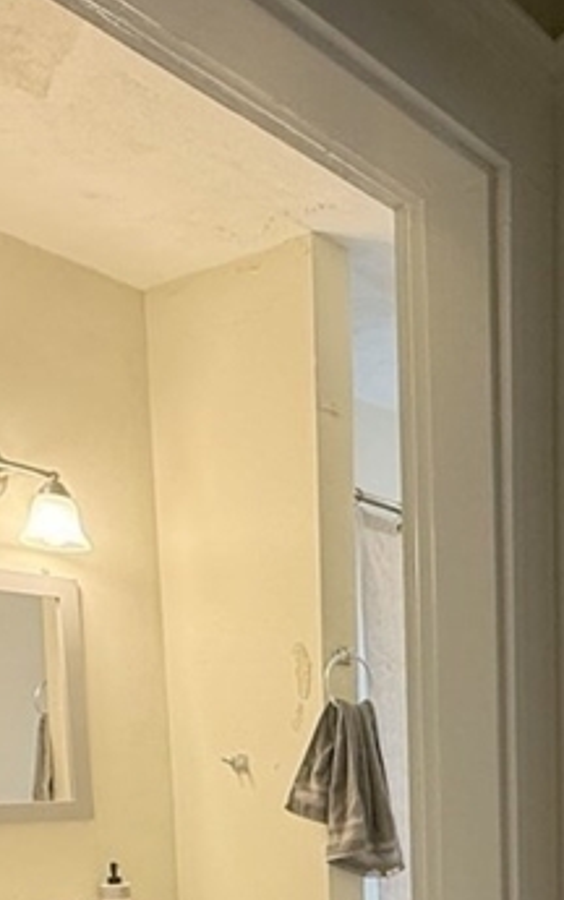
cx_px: 595
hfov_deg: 27.2
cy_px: 913
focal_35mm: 44
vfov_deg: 39.5
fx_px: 1081
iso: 250
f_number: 2.2
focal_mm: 2.22
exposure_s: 1/60
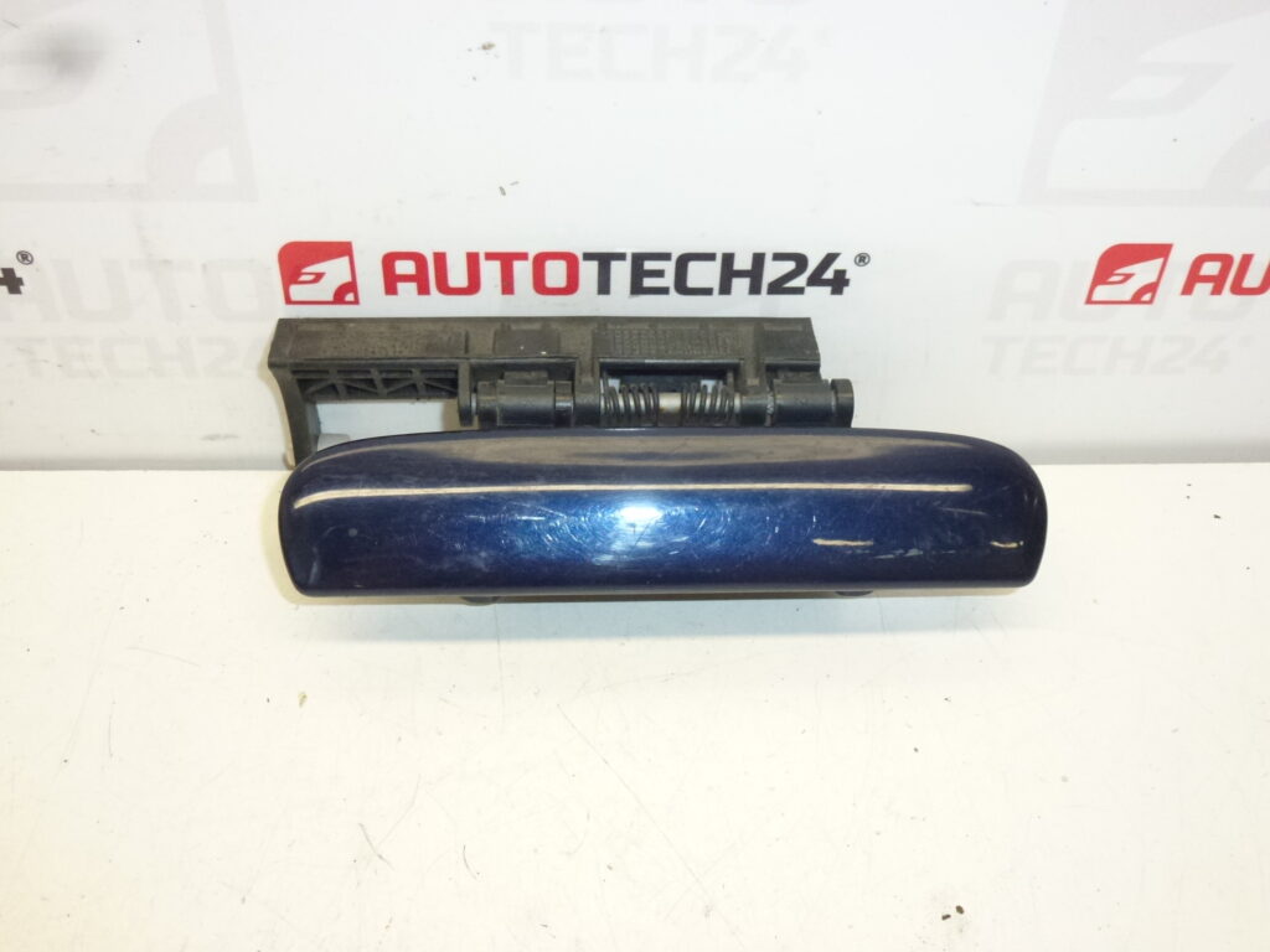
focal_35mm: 33
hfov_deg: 55.4
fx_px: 1211
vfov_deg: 42.9
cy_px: 476
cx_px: 635
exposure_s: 1/250
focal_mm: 5.9
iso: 400
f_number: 3.6
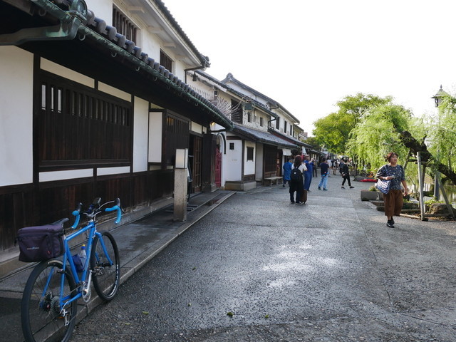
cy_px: 171
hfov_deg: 63.4
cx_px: 228
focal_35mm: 28
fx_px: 369
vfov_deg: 49.7
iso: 200
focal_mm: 14
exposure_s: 1/400
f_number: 4.5
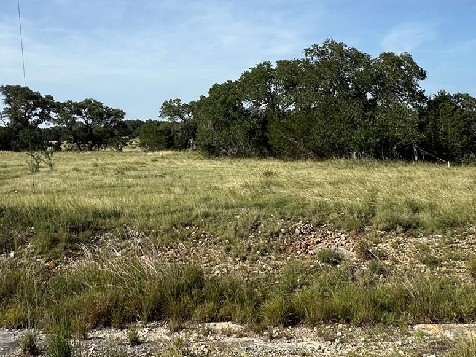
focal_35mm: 37
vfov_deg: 38.4
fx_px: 509
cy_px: 133
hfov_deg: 49.9
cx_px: 198
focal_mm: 2.22
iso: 50
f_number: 2.2
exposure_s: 1/2053
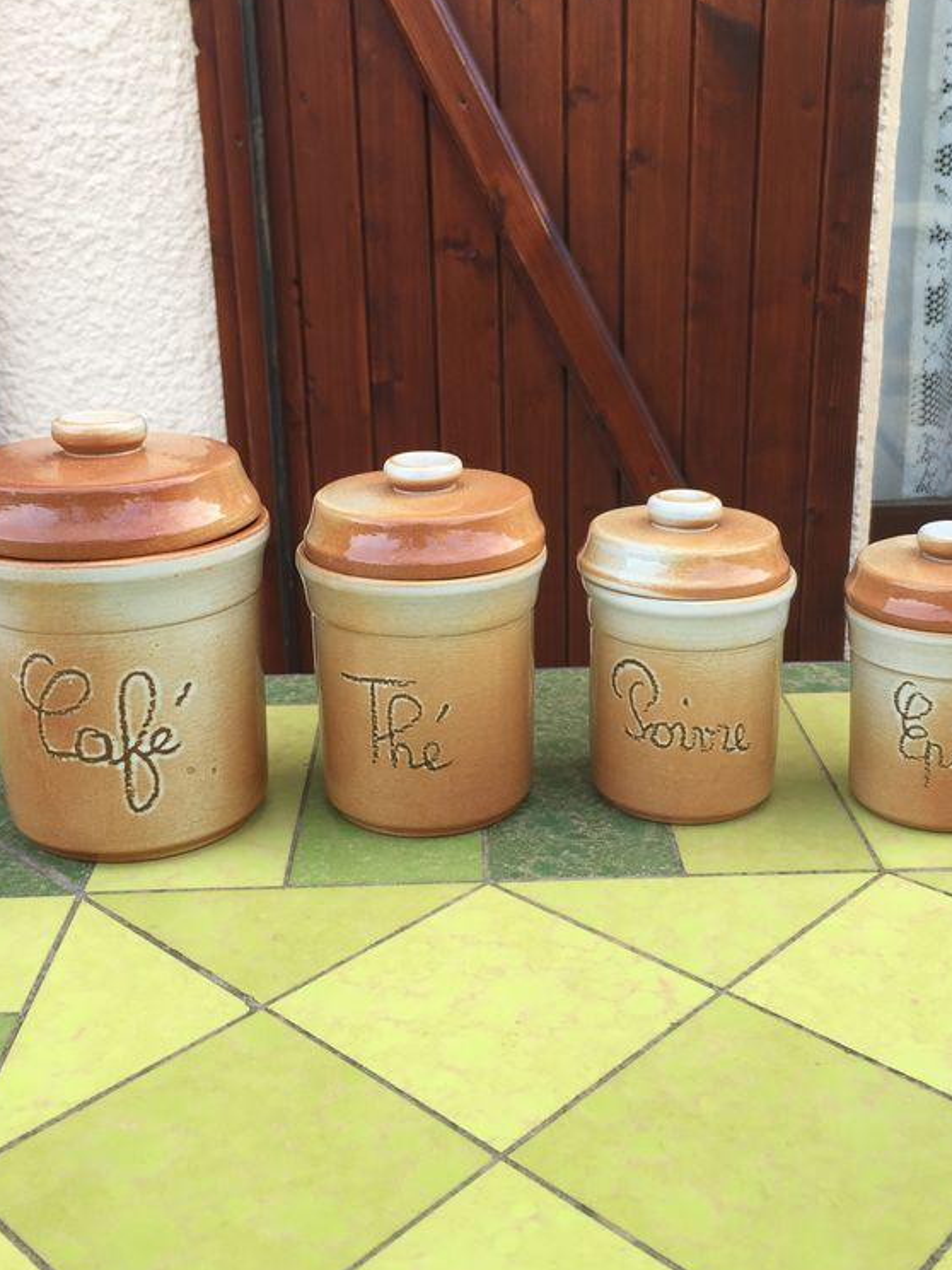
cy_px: 611
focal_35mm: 39
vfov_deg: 47.9
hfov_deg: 36.8
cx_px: 514
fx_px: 1430
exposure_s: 1/144
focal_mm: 4.15
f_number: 2.2
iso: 32
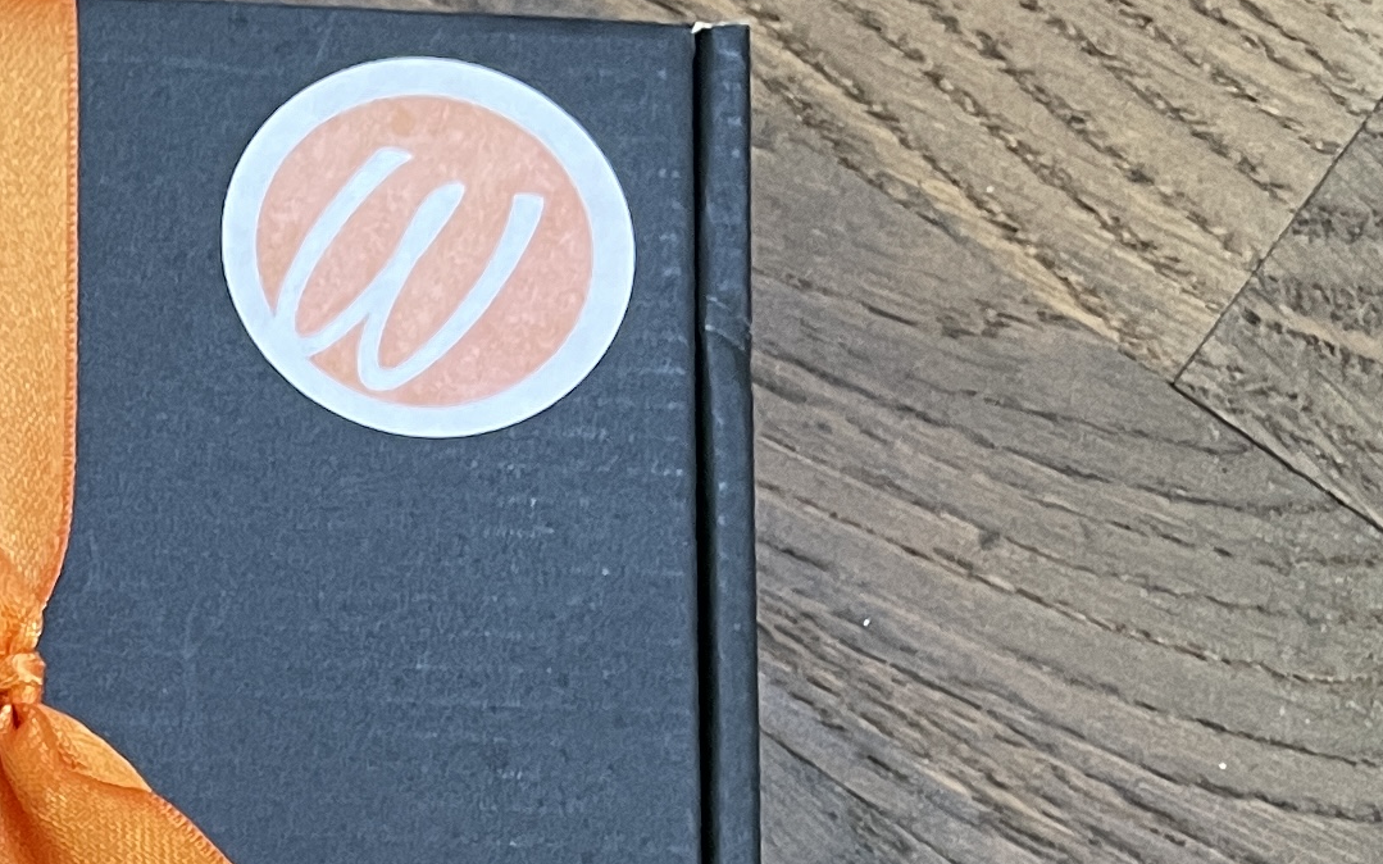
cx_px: -741
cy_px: 1734
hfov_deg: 17.9
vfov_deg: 11.4
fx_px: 3882
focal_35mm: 103
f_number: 1.6
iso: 160
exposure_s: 1/50
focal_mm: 4.2
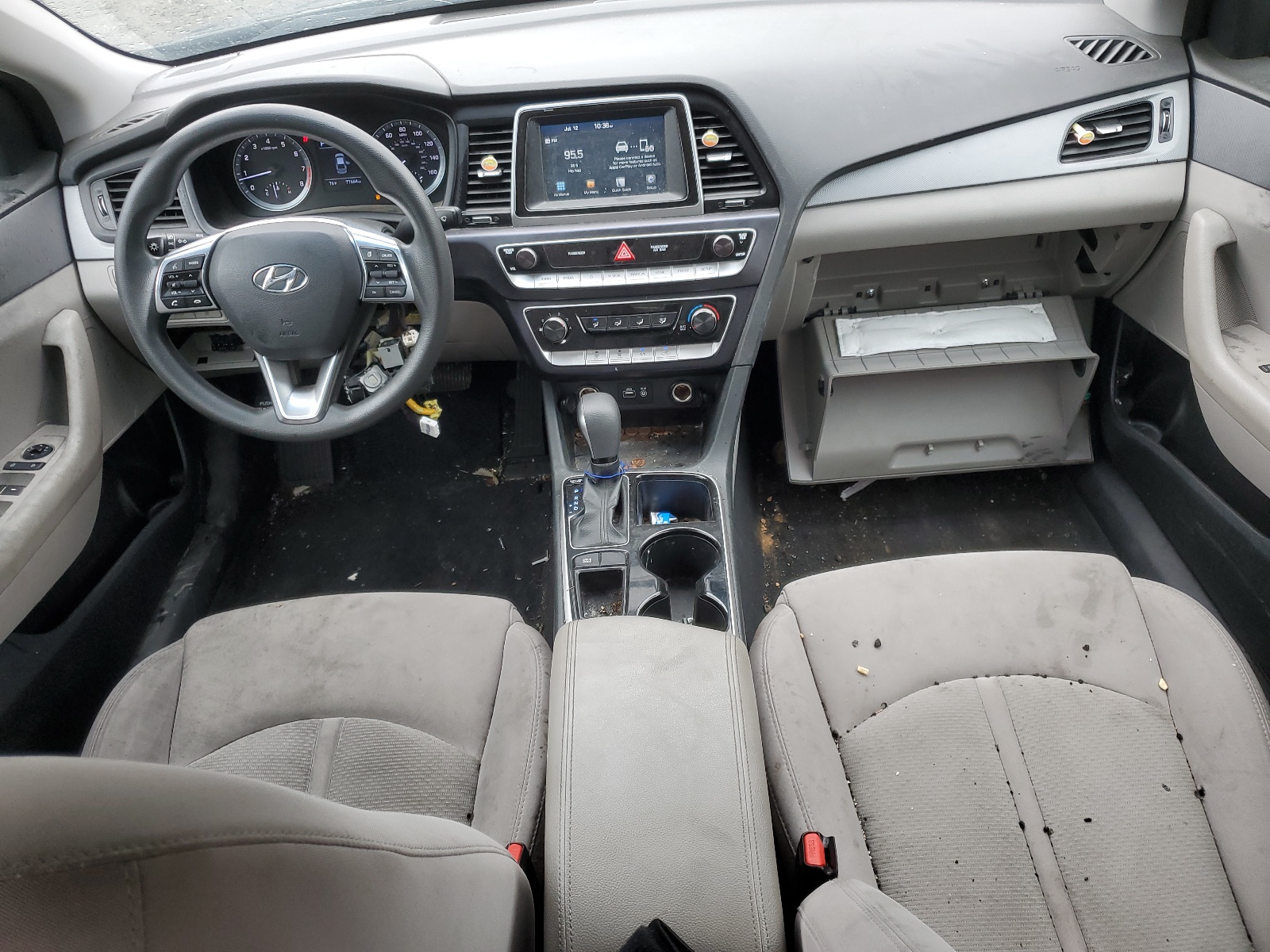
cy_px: 476
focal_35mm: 26
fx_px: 954
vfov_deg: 53.1
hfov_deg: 67.3
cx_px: 635
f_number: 1.5
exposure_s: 1/120
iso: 61
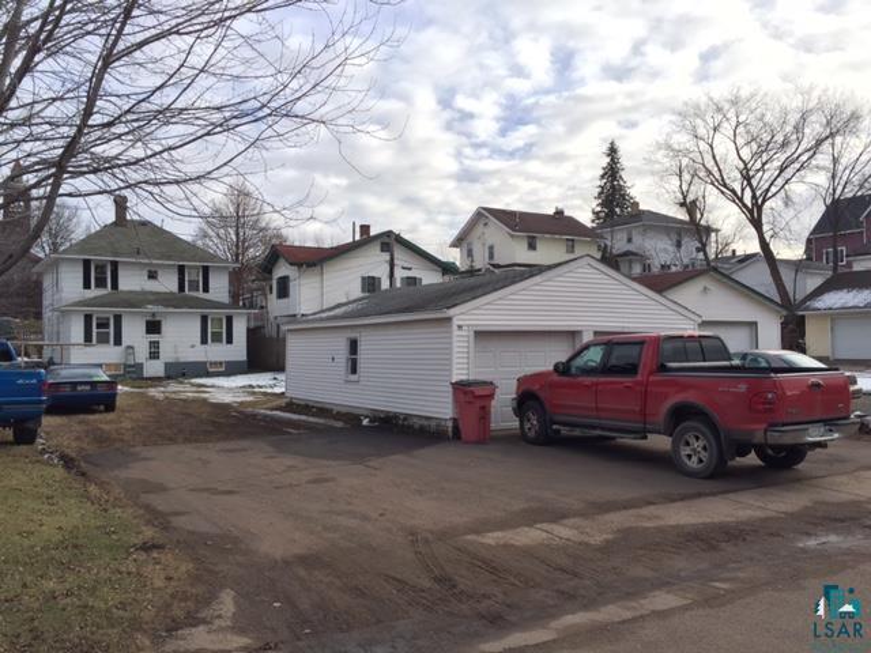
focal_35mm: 29
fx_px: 730
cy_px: 326
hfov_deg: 61.7
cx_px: 436
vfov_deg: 48.2
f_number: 2.2
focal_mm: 4.15
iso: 32
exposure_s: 1/1099
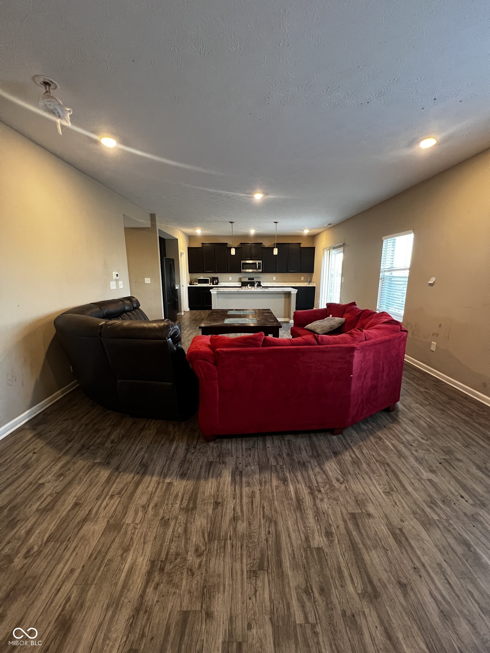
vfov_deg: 106.2
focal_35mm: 13
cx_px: 245
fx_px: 245
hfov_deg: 89.9
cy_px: 326
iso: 640
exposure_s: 1/60
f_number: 1.8
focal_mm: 1.57
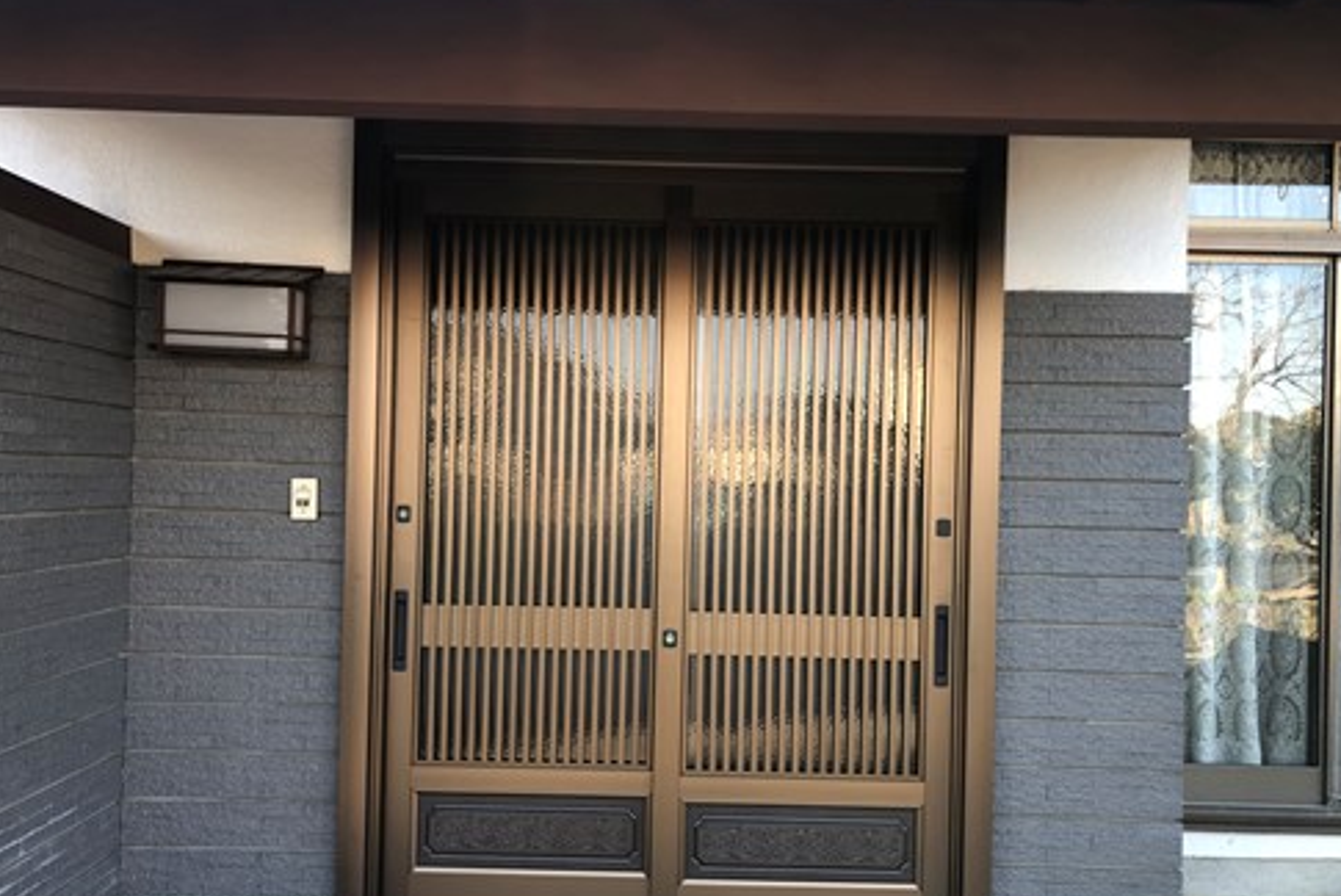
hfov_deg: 61.9
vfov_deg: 43.6
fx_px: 1118
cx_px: 669
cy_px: 483
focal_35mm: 30
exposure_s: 1/120
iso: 40
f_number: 1.8
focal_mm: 3.99
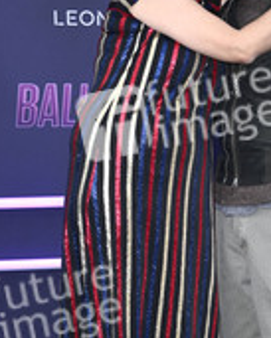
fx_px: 1362
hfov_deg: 11.3
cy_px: 213
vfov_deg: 14.1
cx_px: 235
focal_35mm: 136
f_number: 5.6
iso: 320
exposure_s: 1/250
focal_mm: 62
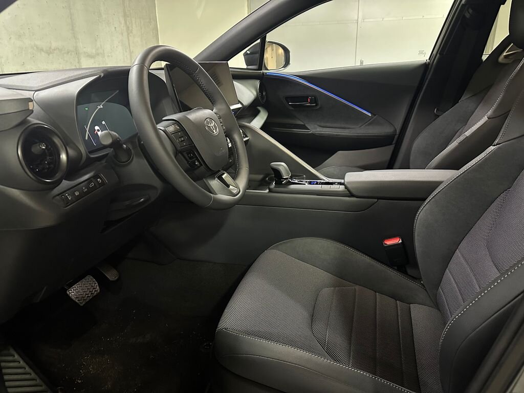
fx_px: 363
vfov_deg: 56.8
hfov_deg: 71.6
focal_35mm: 24
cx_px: 262
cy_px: 196
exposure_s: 1/25
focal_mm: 6.86
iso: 1000
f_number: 1.78
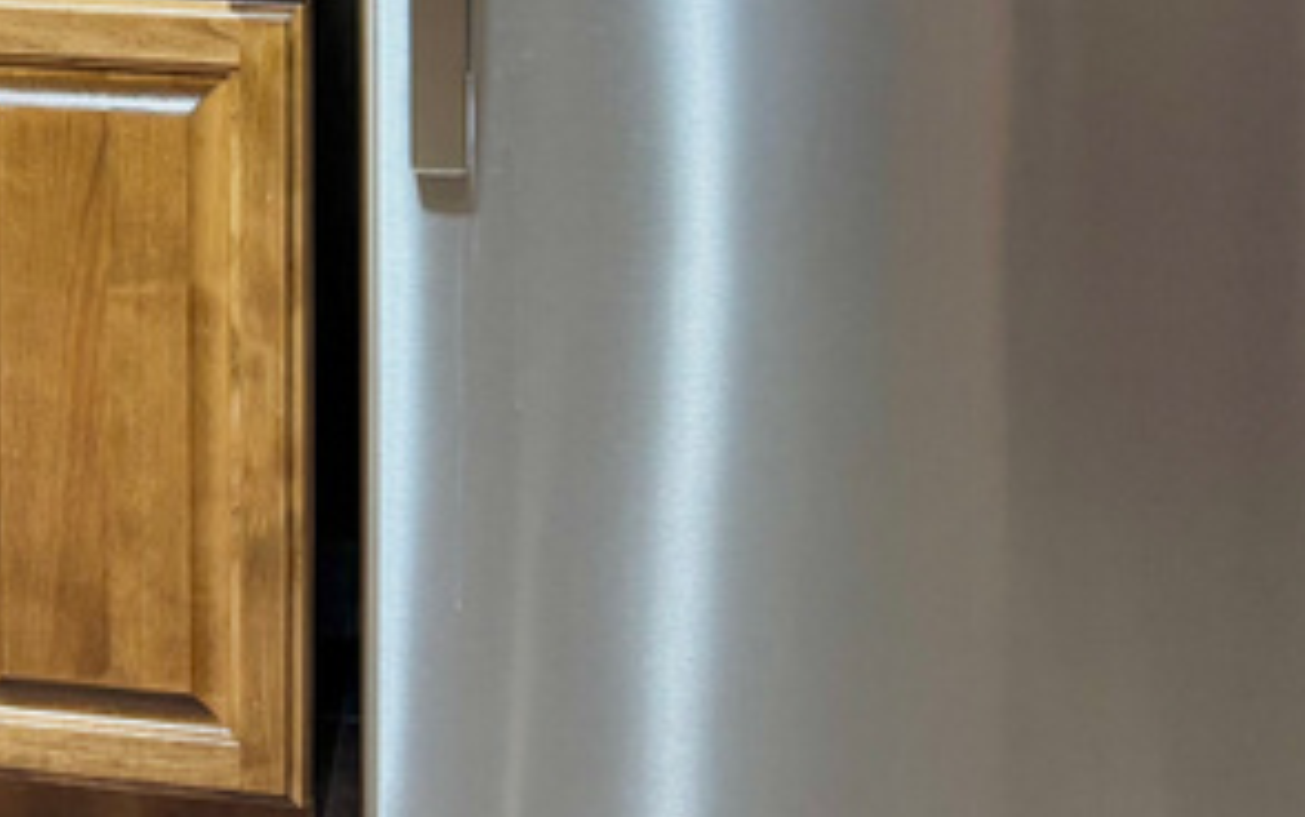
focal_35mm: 96
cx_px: -337
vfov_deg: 12.9
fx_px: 3416
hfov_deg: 20.0
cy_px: -413
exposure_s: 1/60
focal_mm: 5.96
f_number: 1.6
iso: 160
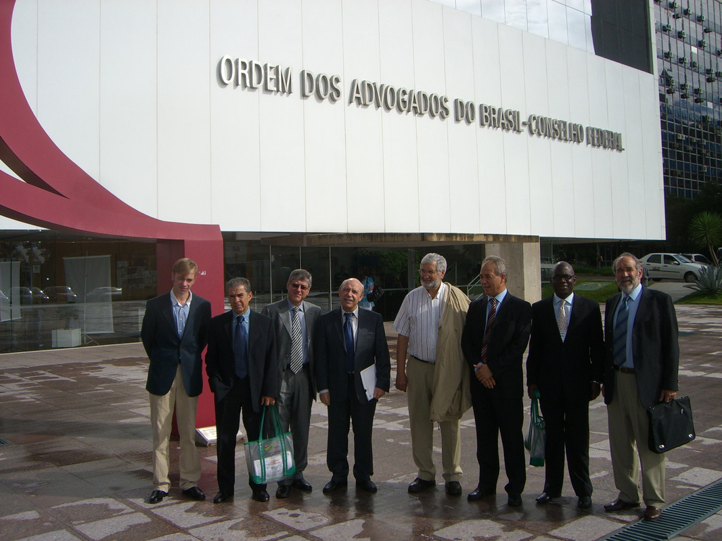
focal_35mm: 38
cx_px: 361
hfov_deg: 49.0
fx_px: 792
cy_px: 270
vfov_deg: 37.7
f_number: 4.3
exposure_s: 1/1000
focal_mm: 6.2
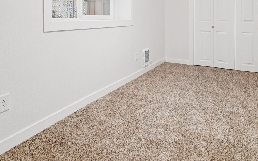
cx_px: 130
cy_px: 23
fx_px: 197
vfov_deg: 41.8
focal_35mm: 28
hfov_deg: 66.5
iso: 1600
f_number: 8
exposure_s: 1/20
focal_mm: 16
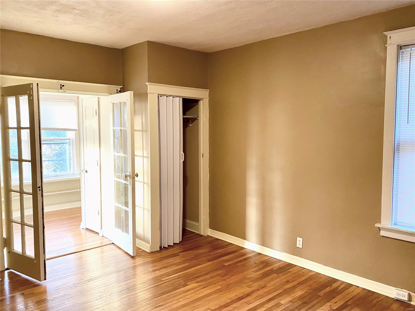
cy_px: 156
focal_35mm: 26
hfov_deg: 67.3
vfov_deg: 53.1
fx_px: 312
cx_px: 208
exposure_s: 1/60
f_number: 1.8
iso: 160
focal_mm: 4.25
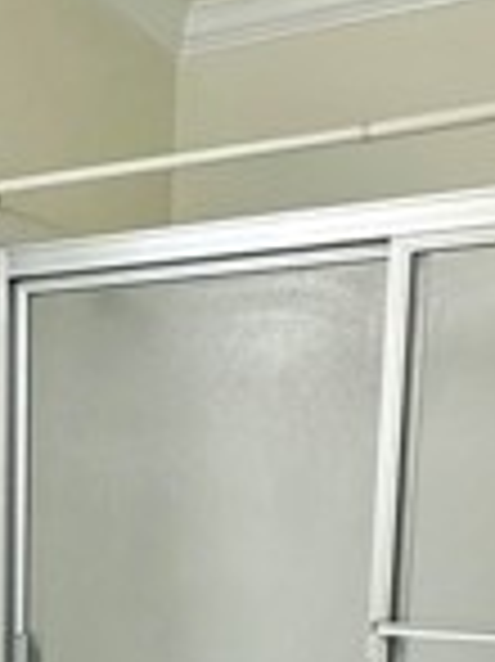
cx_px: 63
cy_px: 694
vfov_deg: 29.2
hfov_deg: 23.4
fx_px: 1165
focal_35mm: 61
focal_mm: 2.22
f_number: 2.2
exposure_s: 1/120
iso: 250
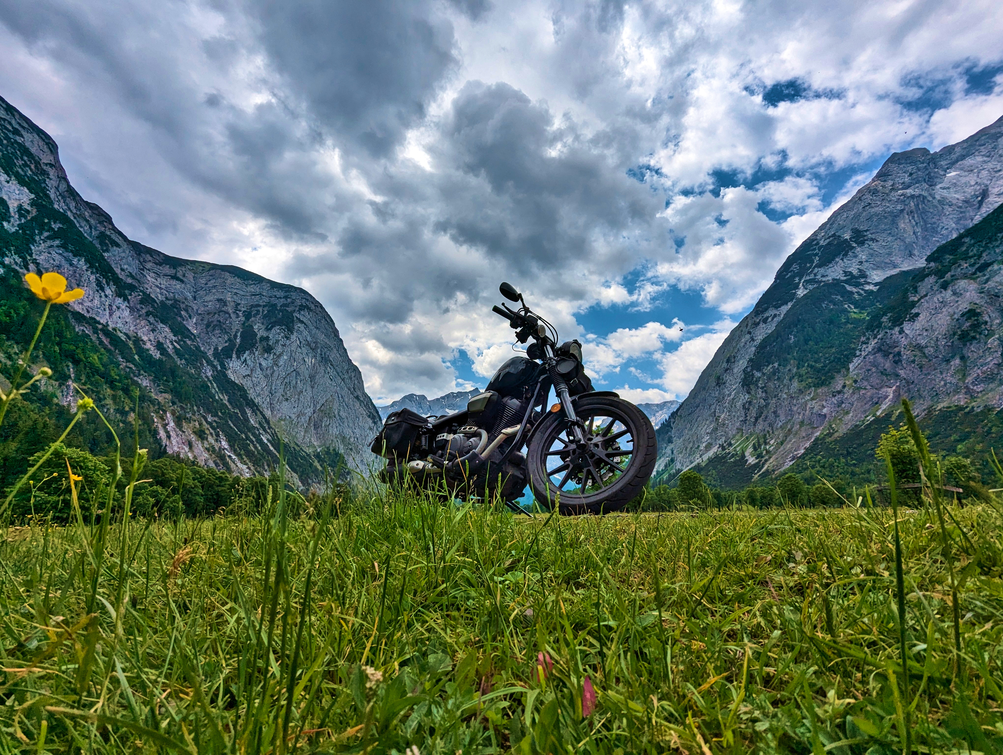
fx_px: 464
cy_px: 378
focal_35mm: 16
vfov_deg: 78.2
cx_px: 502
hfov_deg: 94.4
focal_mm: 2.35
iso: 51
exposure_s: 1/2584
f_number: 2.2
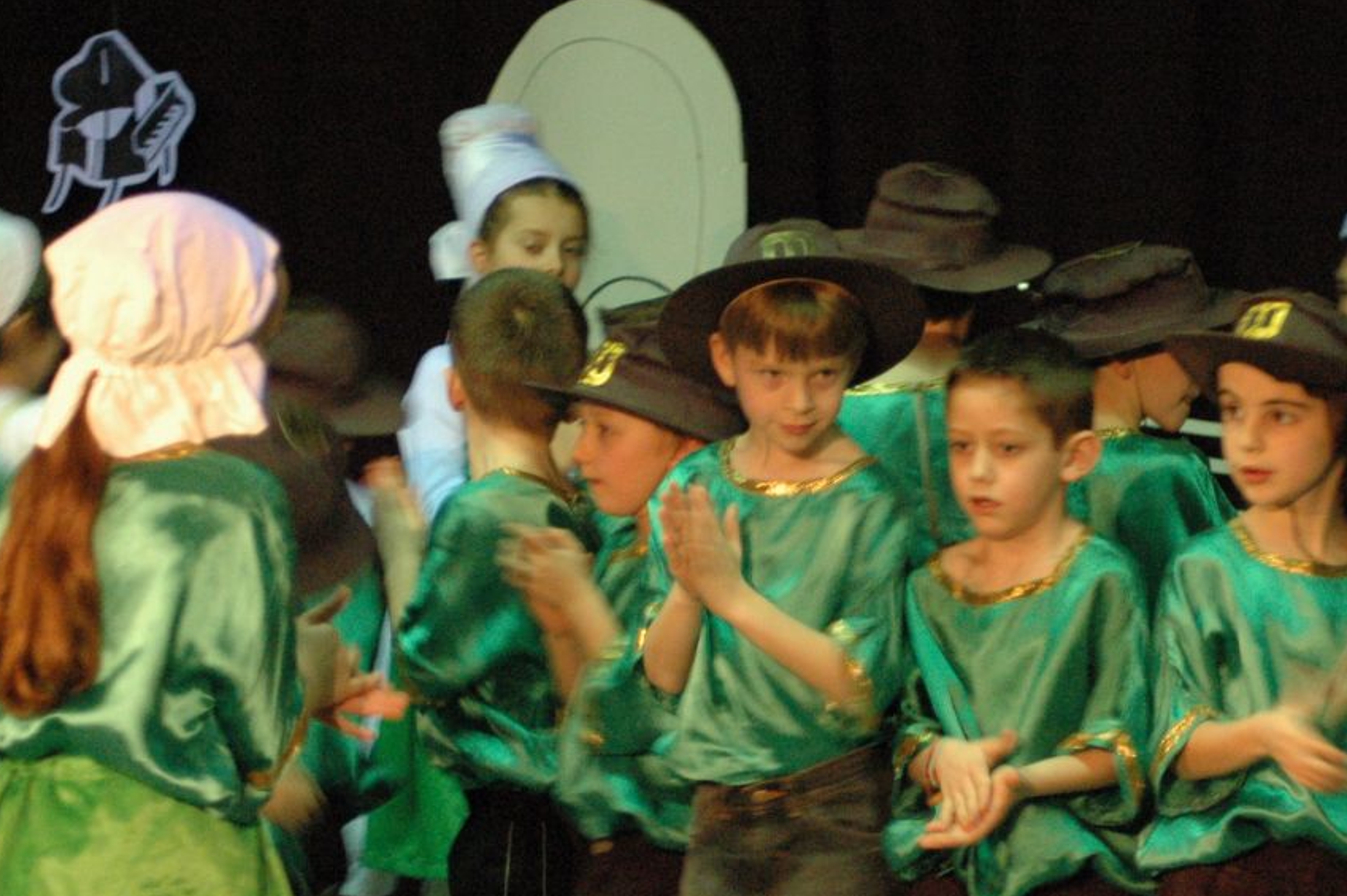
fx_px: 6955
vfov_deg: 7.4
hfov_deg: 11.0
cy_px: 660
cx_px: 942
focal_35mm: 186
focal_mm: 70
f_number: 4
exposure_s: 1/25
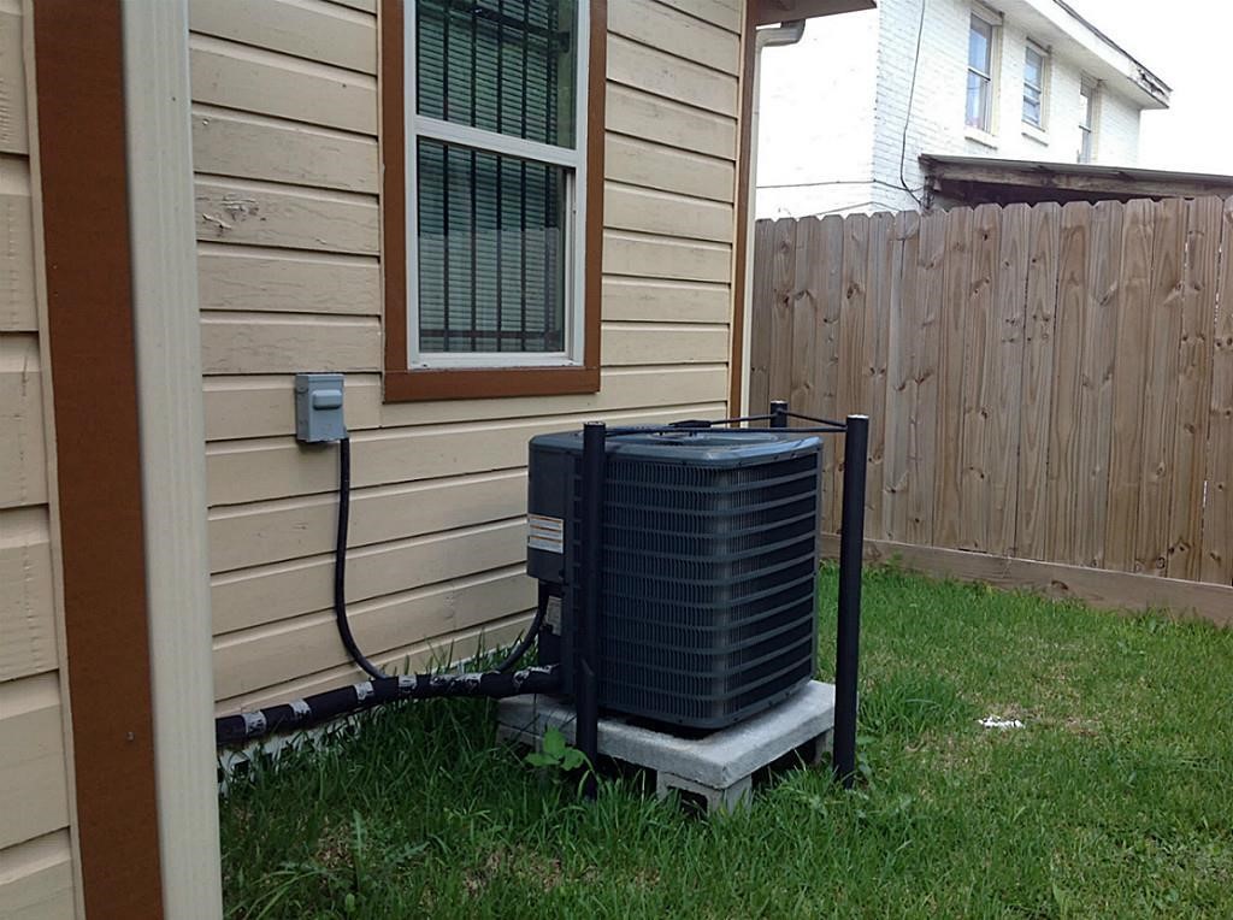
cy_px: 460
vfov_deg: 40.6
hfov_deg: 52.7
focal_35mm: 35
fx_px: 1244
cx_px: 616
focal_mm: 4.28
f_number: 2.4
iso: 50
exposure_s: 1/242
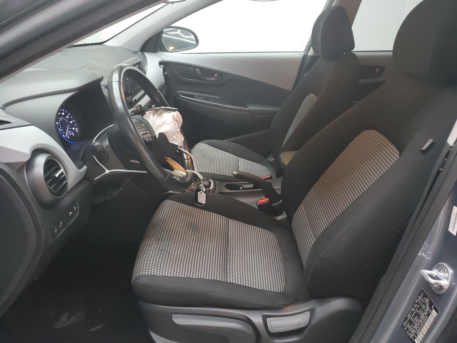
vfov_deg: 53.1
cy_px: 172
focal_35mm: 26
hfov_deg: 67.3
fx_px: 343
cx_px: 228
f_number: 1.5
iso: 402
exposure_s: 1/60.2
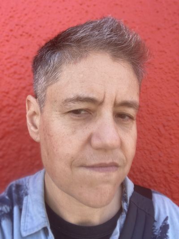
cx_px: 90
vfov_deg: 56.8
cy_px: 120
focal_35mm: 32
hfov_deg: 44.2
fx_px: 221
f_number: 2.2
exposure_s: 1/121
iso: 20
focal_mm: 2.87
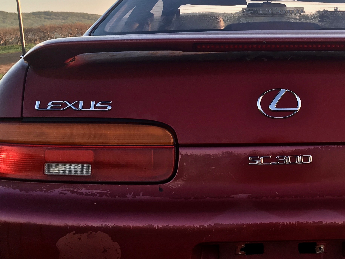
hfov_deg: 29.5
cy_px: 72
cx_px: 284
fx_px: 638
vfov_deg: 22.8
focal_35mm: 64
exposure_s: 1/314
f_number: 2.2
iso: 25
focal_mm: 4.15
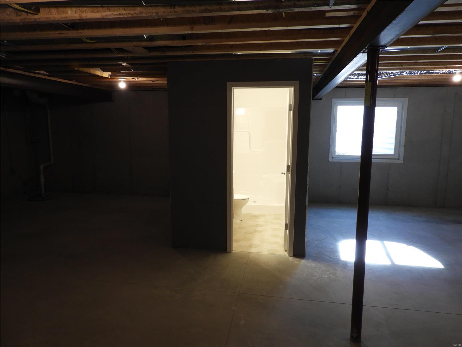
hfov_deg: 71.6
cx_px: 231
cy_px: 174
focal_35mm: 24
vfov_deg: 56.8
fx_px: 320
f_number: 3.3
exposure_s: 1/30
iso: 160
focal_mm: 4.3
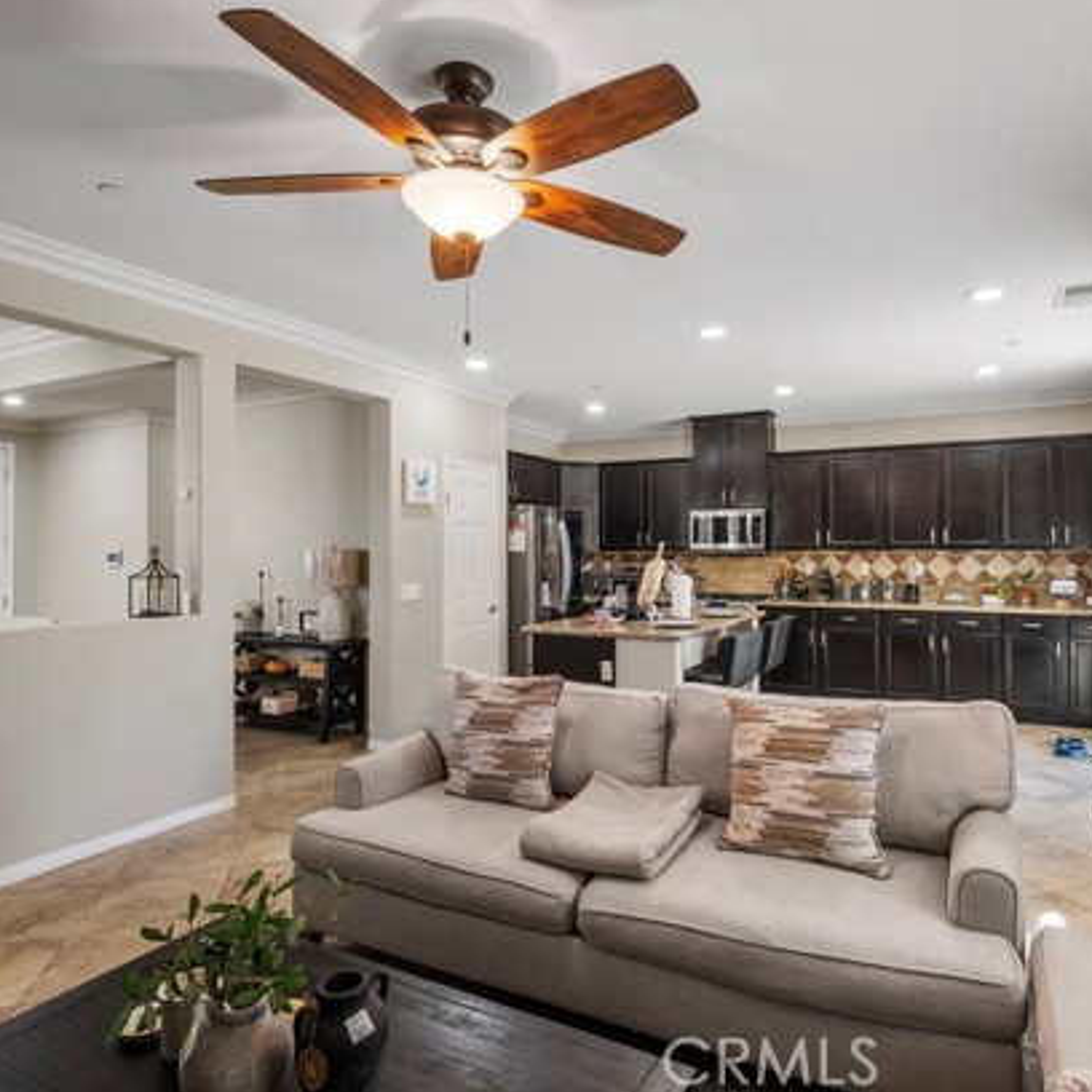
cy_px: 529
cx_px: 637
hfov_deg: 74.3
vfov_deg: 74.8
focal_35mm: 20
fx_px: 714
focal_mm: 10
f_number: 8
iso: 800
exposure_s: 1/9
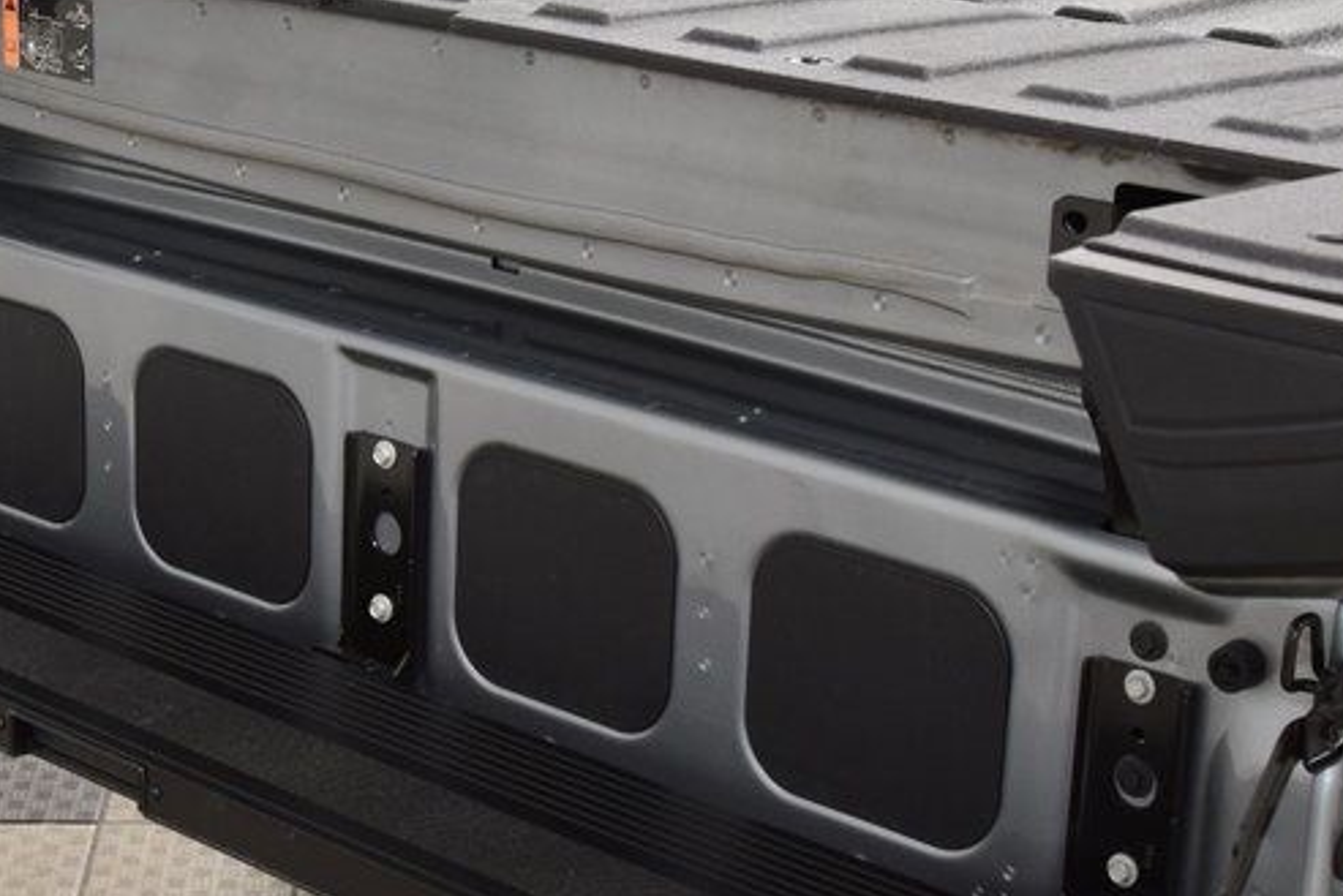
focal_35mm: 81
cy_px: 481
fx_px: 3022
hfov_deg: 25.0
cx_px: 556
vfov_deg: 16.9
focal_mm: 26
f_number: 6.3
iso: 1000
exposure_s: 1/15
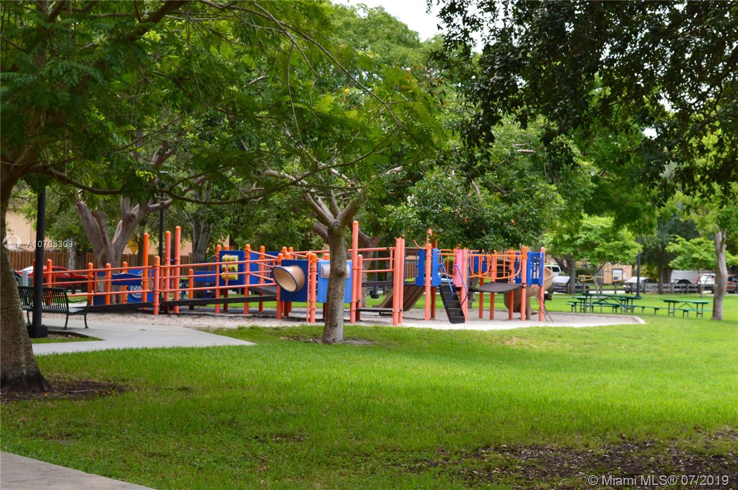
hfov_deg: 28.1
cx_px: 369
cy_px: 245
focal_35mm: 72
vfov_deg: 18.9
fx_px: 1474
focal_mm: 48
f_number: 10
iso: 400
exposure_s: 1/200
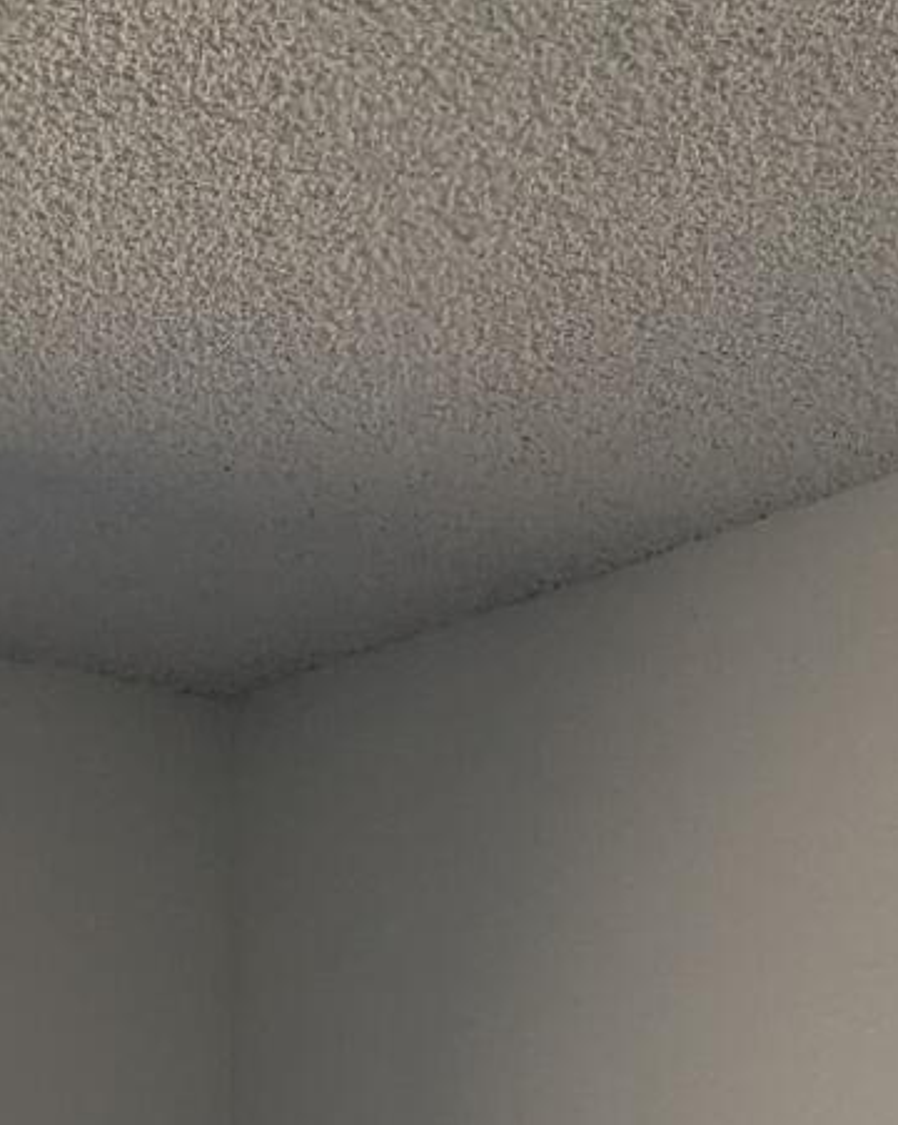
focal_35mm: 117
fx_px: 3892
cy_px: 2210
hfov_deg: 12.9
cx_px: -90
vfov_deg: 14.0
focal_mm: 4.38
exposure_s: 1/838
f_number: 1.73
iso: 44
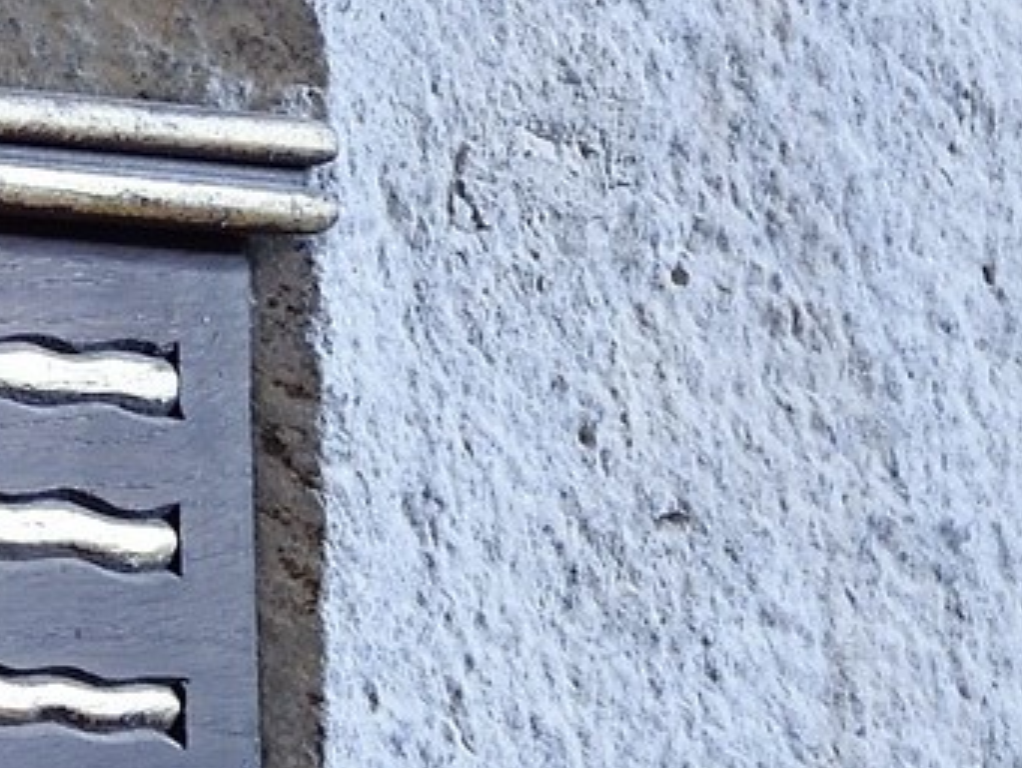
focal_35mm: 880
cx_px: -1076
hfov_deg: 2.2
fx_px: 25990
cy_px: -2182
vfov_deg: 1.7
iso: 1600
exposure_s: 1/30
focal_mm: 130
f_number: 7.1
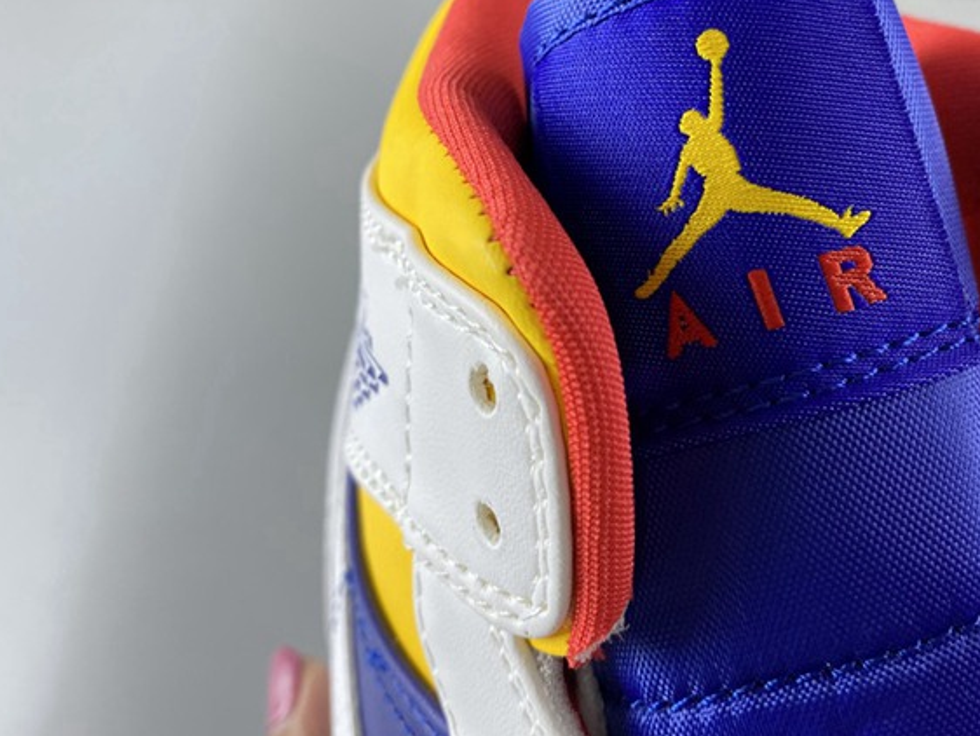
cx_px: 649
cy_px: 286
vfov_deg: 38.5
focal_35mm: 37
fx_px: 1048
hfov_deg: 49.3
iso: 100
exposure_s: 1/100
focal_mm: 4.25
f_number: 1.8
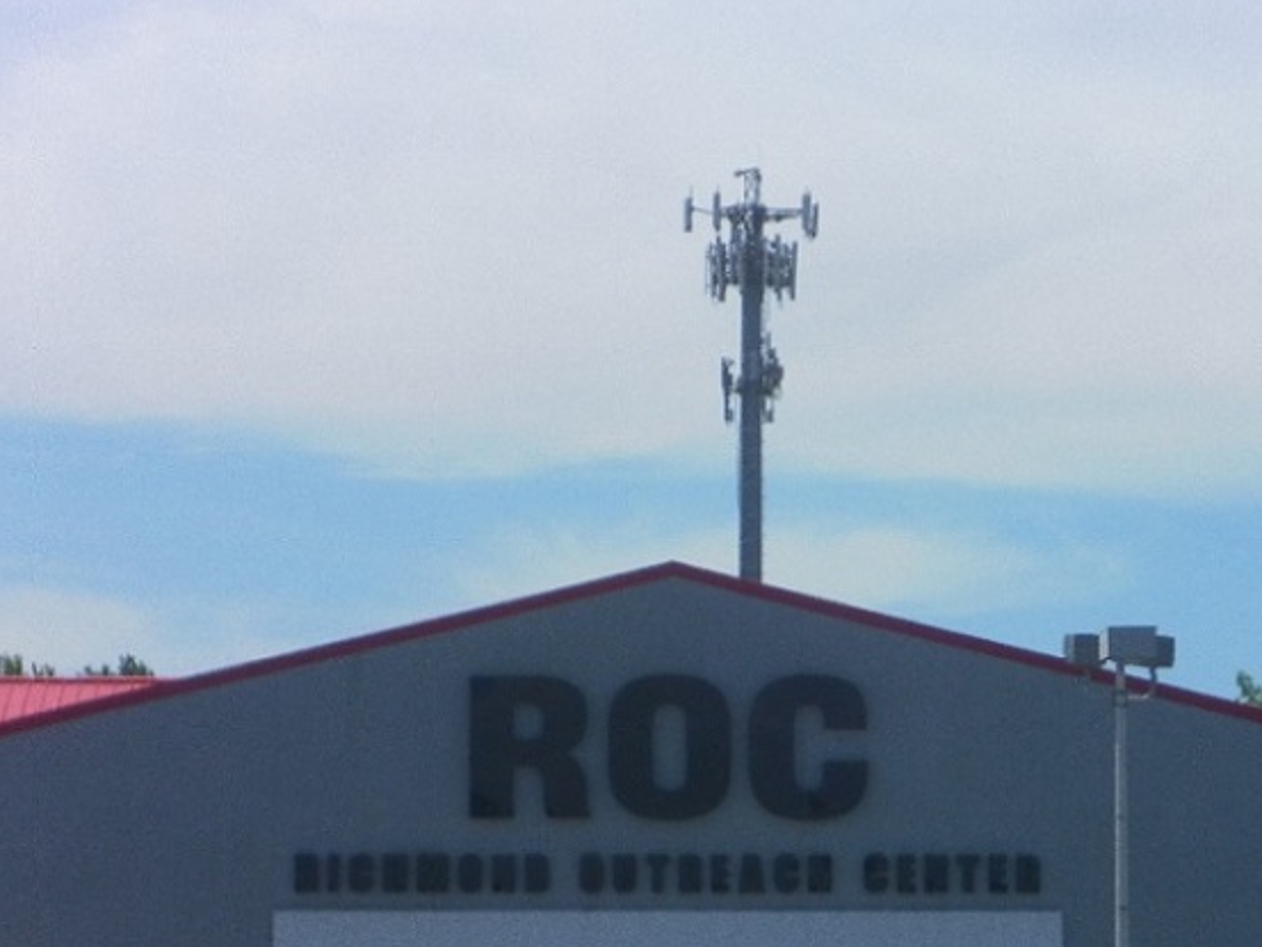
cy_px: 694
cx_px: 815
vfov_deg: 8.8
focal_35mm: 169
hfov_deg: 11.7
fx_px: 6163
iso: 80
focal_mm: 19.6
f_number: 5.9
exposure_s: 1/400
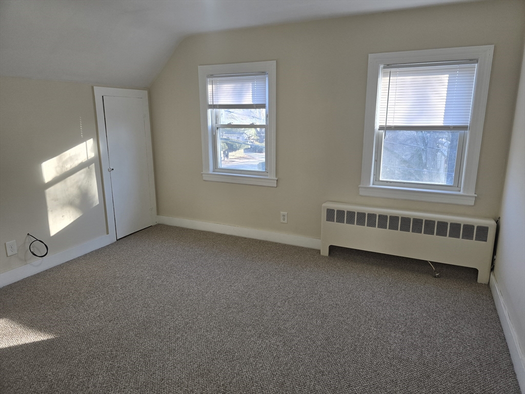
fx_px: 349
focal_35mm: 23
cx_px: 262
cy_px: 197
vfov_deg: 58.9
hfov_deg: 73.9
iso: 100
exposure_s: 1/180
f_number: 1.7
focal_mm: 6.3
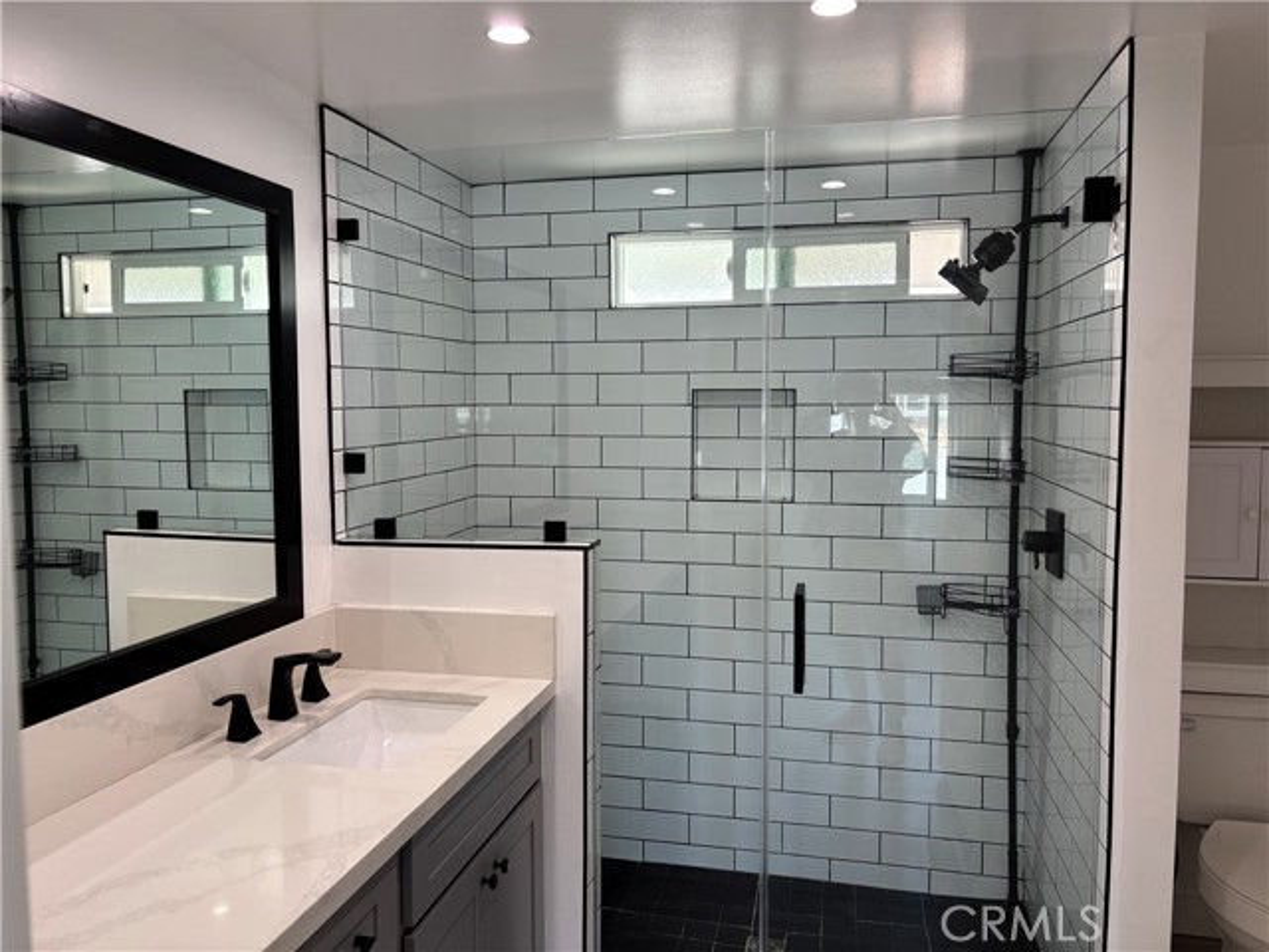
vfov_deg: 53.1
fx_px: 953
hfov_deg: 67.3
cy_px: 476
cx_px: 634
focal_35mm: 26
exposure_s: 1/120
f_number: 1.6
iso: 100
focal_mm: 5.96
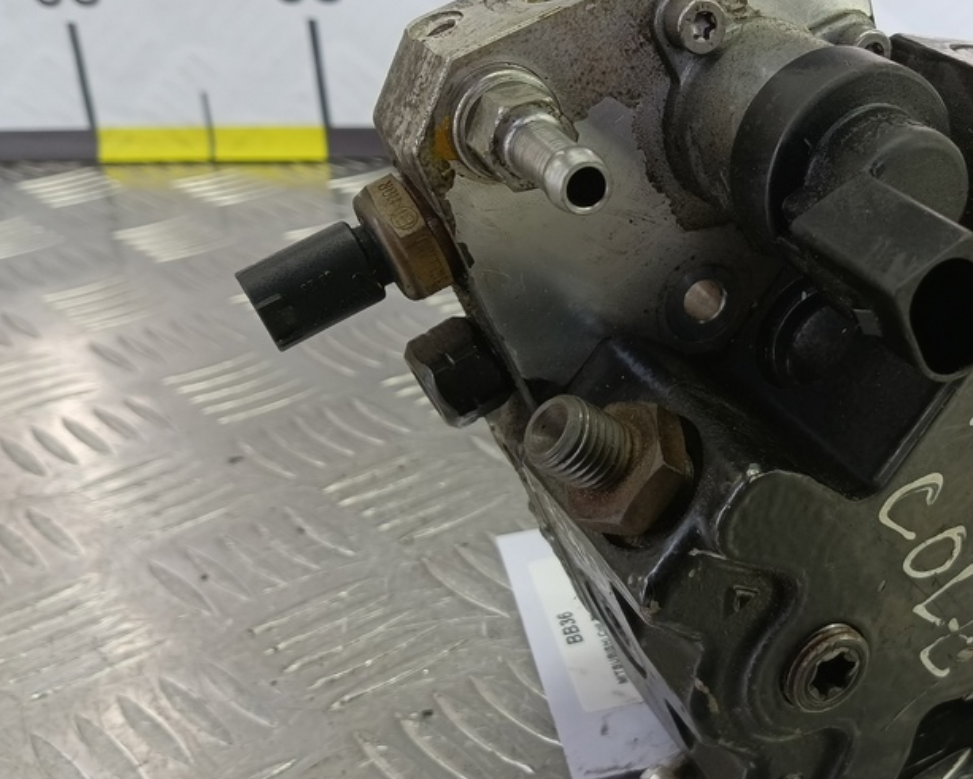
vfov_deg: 34.2
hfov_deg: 40.1
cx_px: 794
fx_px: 1268
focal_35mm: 44
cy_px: 371
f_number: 1.6
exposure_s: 1/50
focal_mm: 4.11
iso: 124
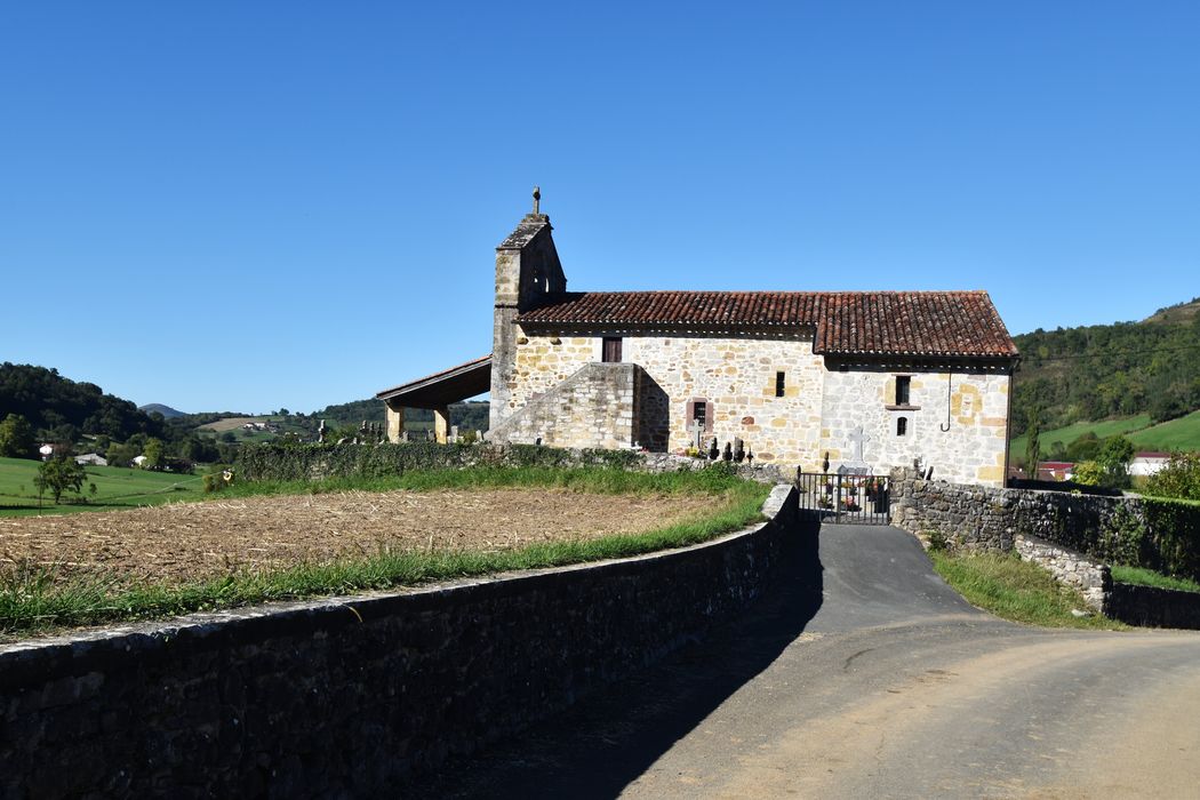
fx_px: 1100
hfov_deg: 57.2
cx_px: 600
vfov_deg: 40.0
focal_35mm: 33
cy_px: 400
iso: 200
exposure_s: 1/320
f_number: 9
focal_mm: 22
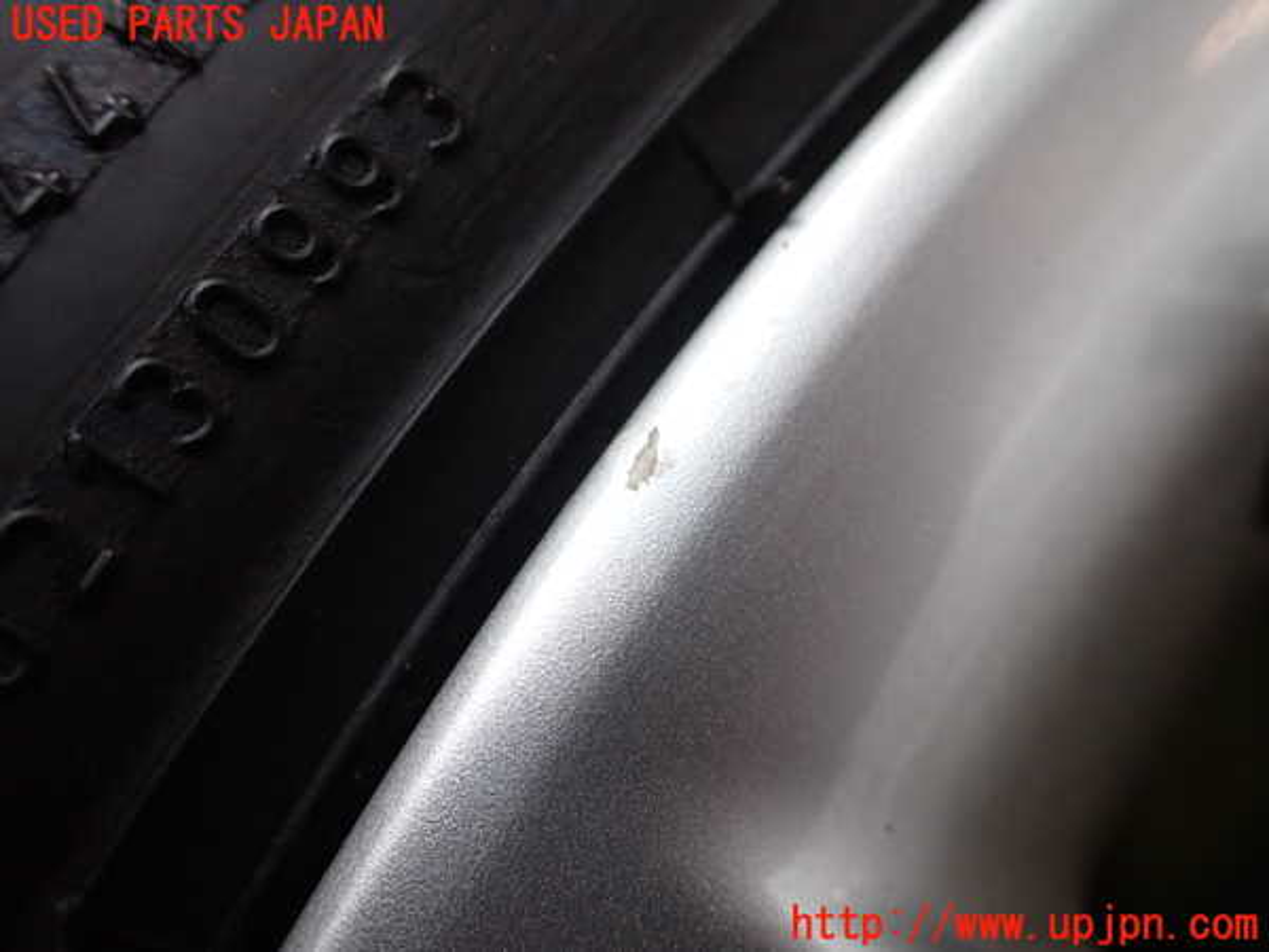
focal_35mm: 30
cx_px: 634
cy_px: 476
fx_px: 1100
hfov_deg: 60.0
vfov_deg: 46.8
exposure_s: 1/125
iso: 160
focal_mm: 5.4
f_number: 2.3
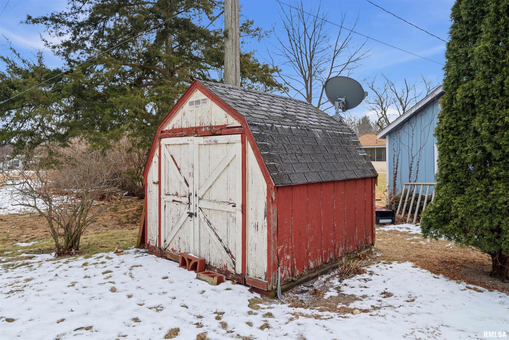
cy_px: 170
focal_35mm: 24
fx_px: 339
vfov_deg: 53.2
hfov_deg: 73.7
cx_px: 254
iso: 100
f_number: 5.6
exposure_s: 1/1250
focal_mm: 24
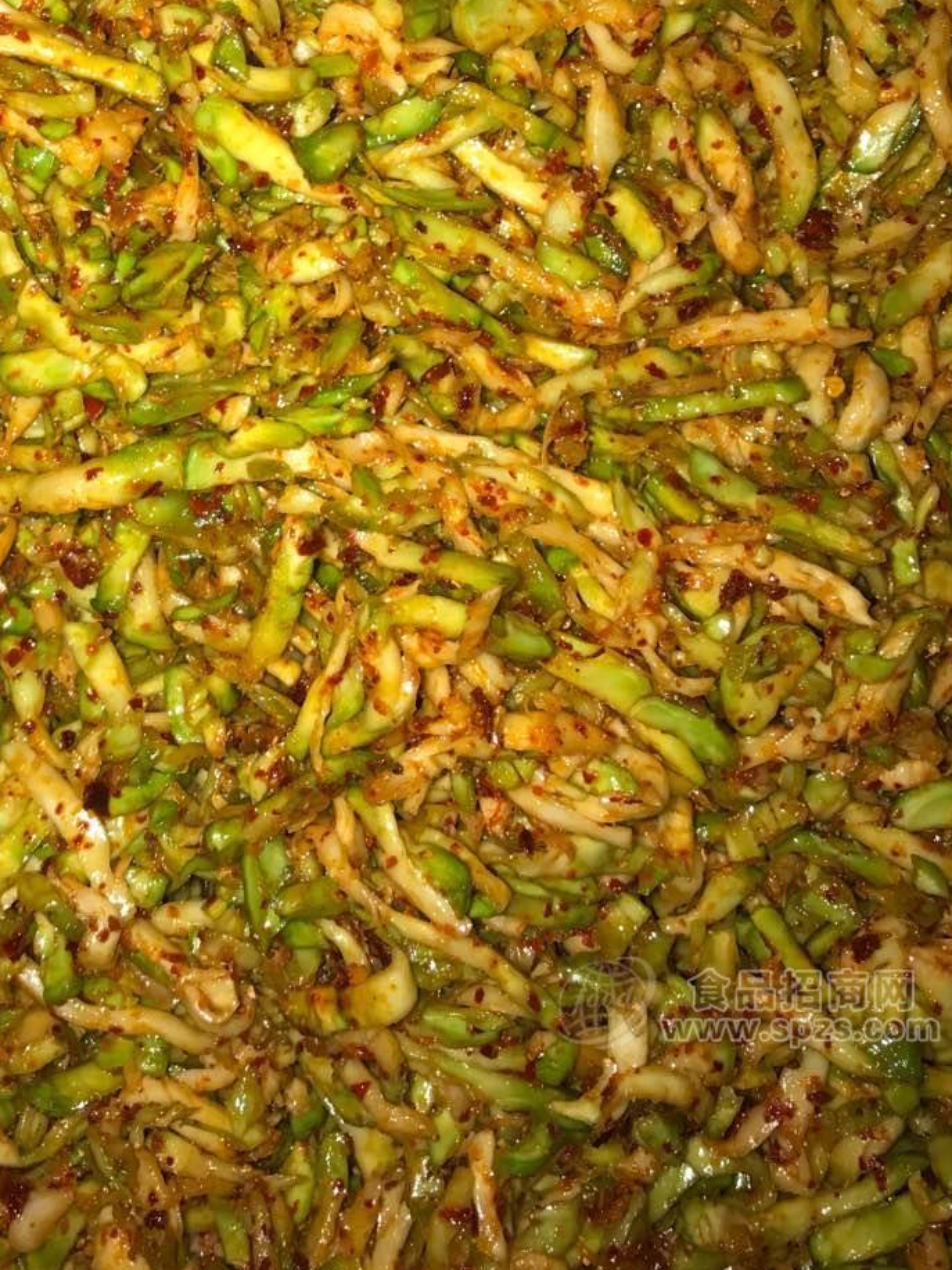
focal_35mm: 44
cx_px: 294
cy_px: 290
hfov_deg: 32.5
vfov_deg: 41.4
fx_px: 1613
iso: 20
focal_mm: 3.99
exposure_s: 1/43
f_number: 1.8
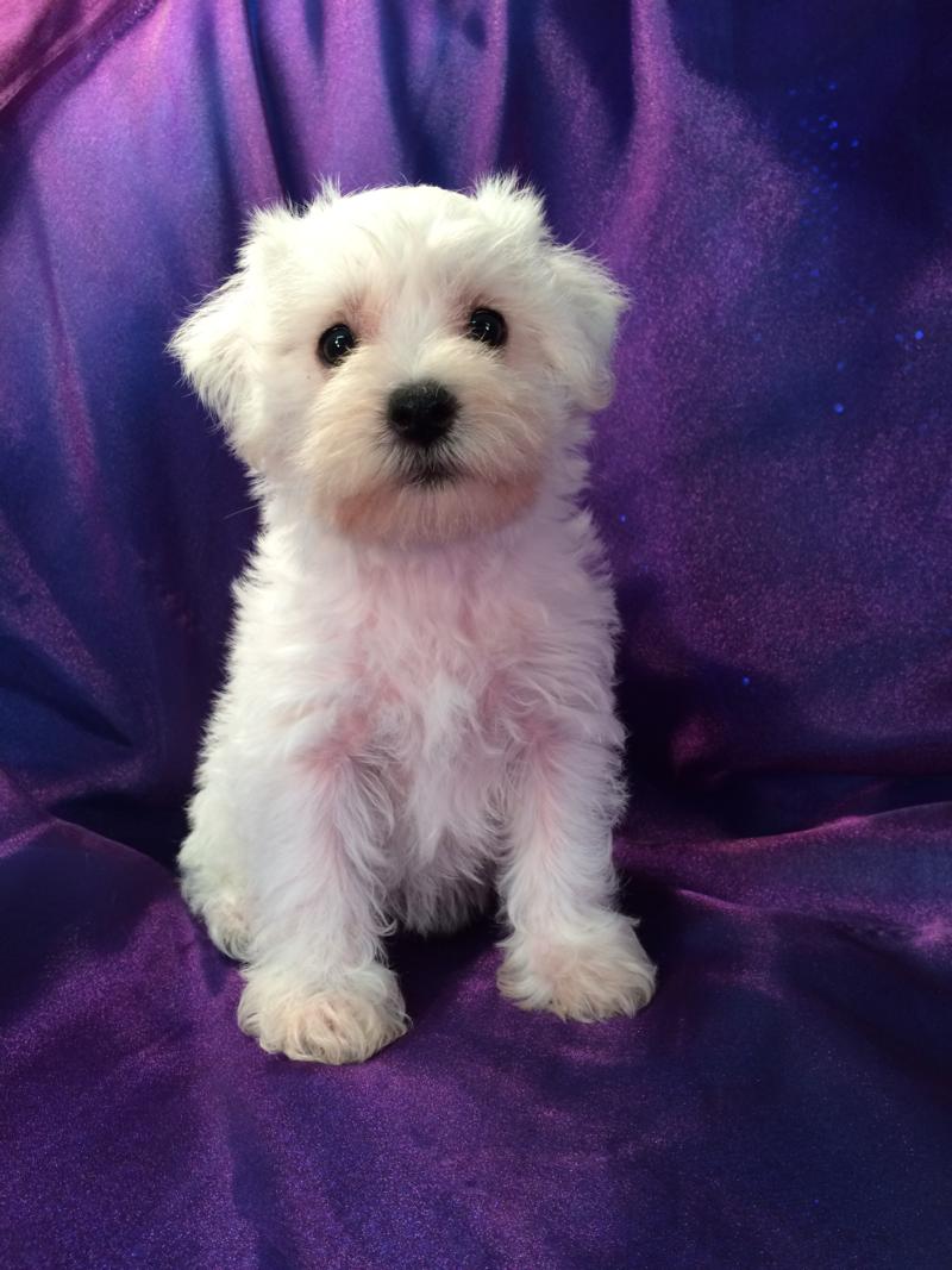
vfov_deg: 61.7
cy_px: 635
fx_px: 1064
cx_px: 476
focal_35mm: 29
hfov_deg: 48.2
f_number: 2.2
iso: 40
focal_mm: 4.15
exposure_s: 1/30
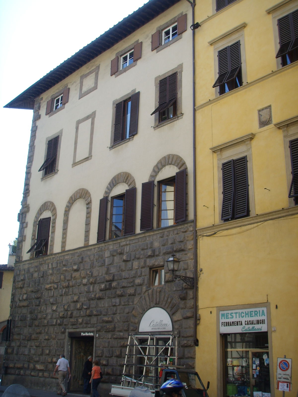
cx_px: 149
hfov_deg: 36.8
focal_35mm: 39
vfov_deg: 47.9
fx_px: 448
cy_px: 198
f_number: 3.5
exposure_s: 1/250
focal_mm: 6.6
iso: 50
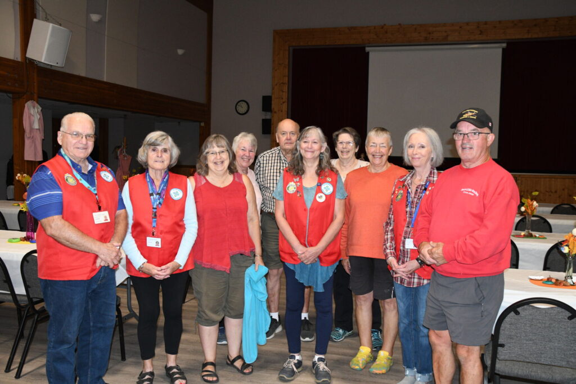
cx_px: 288
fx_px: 528
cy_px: 192
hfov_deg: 57.2
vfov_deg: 40.0
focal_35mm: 33
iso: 1600
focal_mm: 22
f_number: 5
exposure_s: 1/160
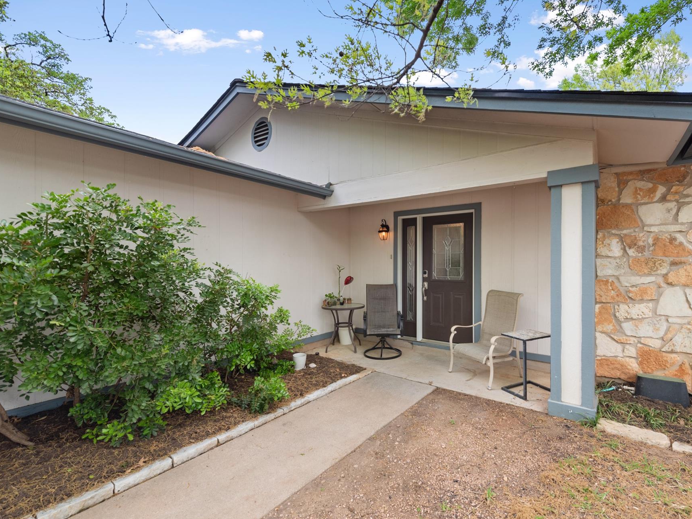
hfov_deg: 94.0
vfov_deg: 78.1
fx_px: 320
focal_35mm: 16
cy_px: 268
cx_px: 390
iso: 400
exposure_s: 1/25
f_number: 8
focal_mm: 14
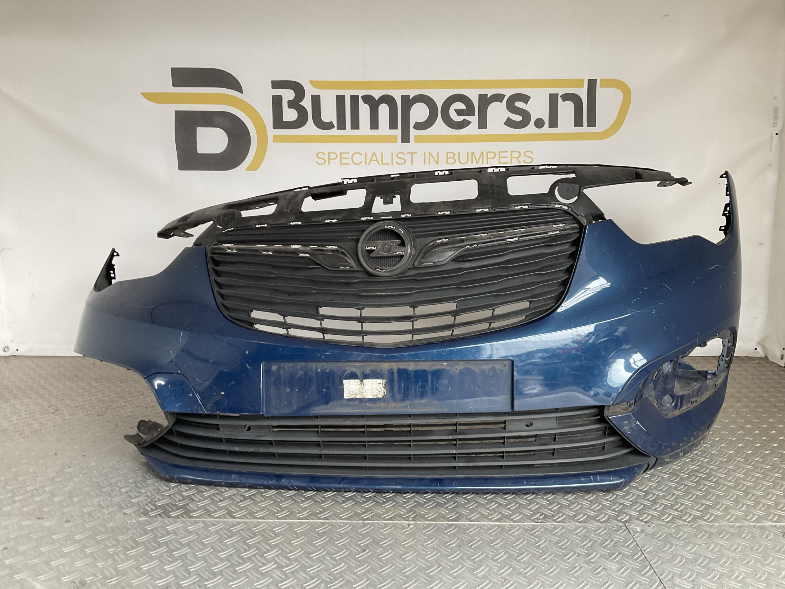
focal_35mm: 29
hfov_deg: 61.7
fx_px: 658
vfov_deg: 48.2
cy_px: 294
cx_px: 392
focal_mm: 3
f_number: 1.8
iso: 50
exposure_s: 1/60
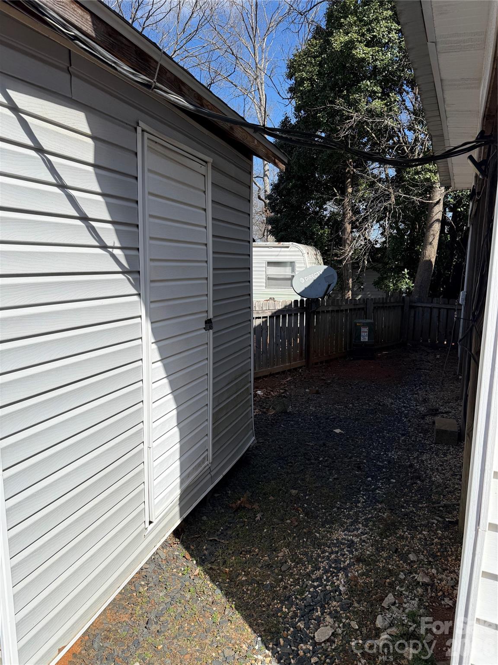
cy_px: 332
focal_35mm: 24
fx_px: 460
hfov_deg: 56.8
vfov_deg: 71.6
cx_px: 249
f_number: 1.78
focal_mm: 6.76
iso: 80
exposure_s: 1/5319
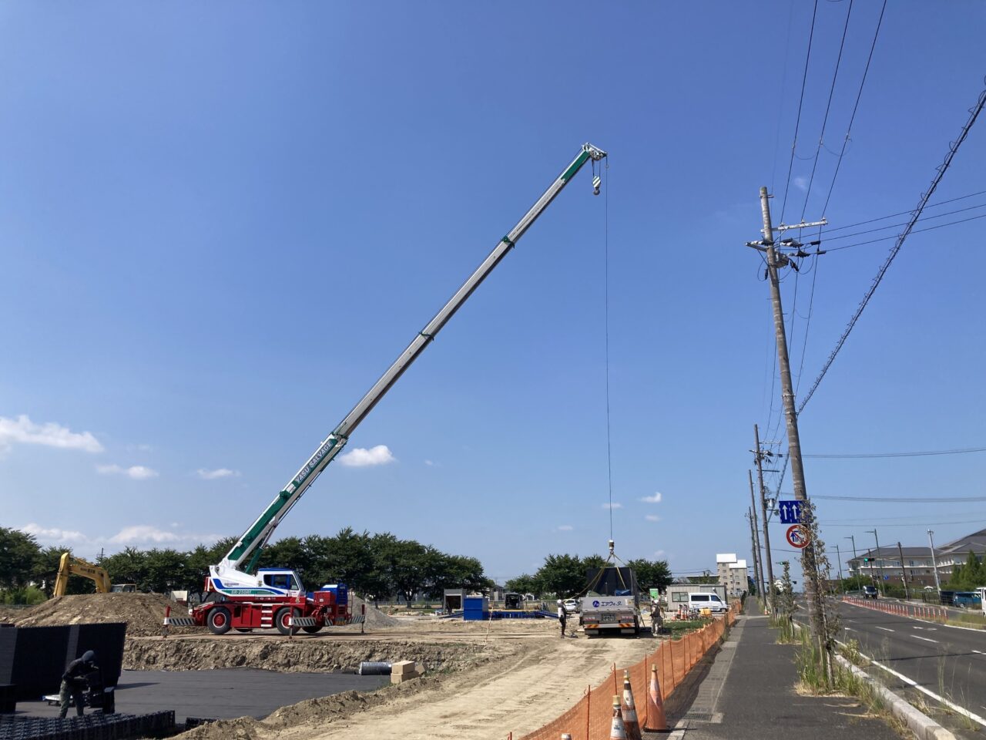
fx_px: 798
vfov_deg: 49.7
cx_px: 493
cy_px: 370
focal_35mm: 28
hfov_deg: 63.4
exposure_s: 1/3003
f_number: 1.8
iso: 25
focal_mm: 3.99
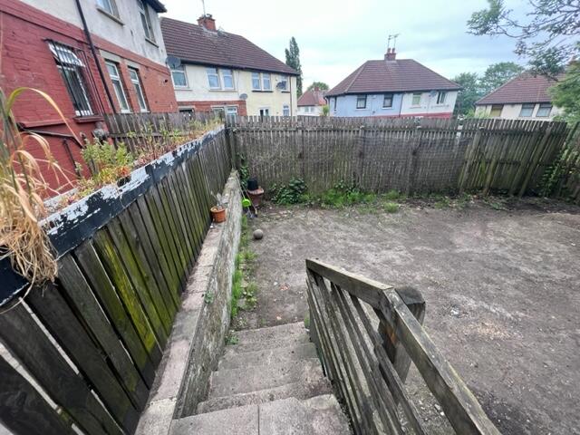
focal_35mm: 13
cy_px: 218
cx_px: 290
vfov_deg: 89.9
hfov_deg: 106.2
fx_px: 218
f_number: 1.8
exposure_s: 1/131
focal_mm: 1.57
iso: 32
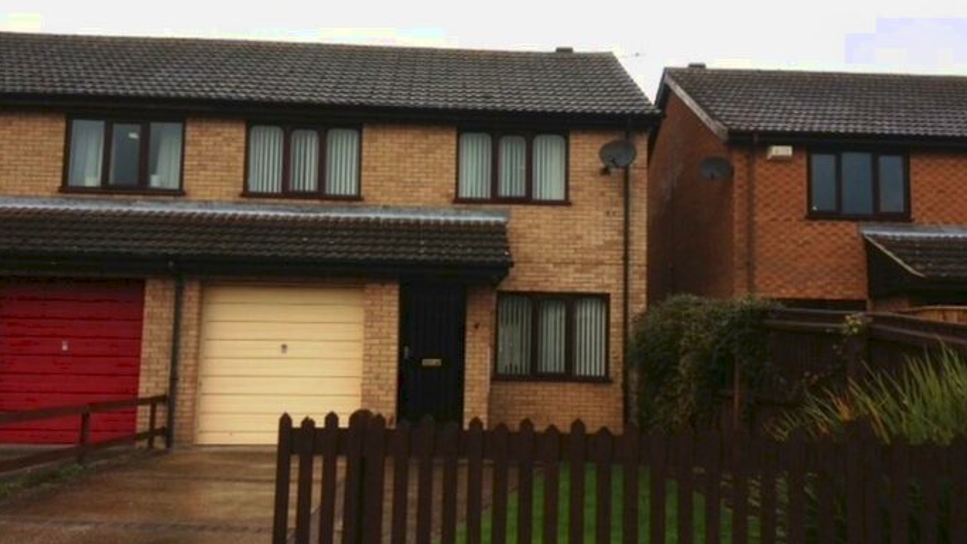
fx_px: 1000
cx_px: 489
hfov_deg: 51.6
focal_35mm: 39
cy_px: 265
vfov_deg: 30.4
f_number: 2.4
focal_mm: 4.28
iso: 50
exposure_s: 1/408
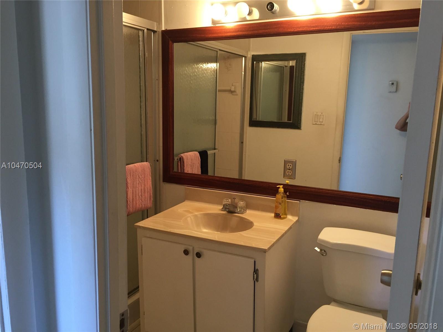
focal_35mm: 29
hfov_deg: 61.7
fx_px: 371
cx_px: 222
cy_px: 166
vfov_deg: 48.2
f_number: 2.2
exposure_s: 1/30
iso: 100
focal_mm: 4.15
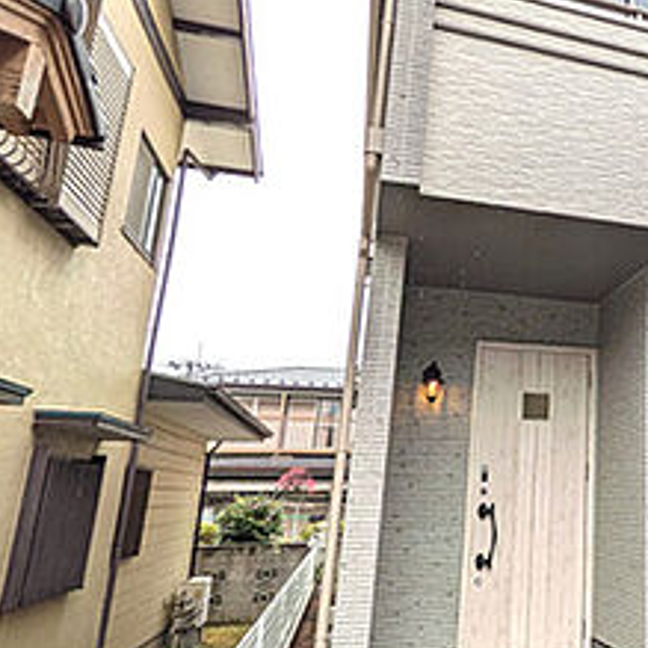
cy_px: 309
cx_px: 678
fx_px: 741
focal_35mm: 35
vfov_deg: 47.2
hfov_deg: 40.1
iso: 50
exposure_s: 1/532
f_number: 2.2
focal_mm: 1.83
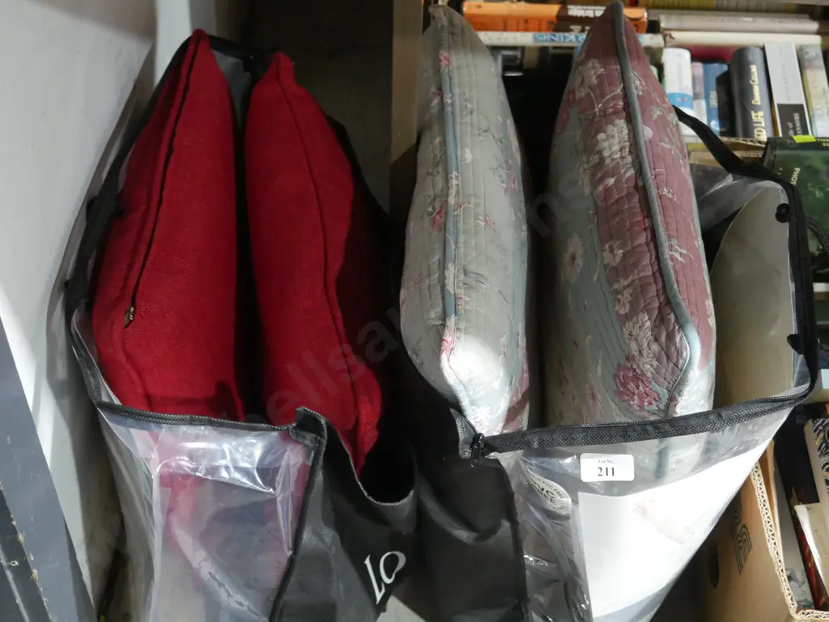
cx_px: 414
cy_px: 311
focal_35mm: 56
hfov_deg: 34.3
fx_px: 1342
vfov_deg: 26.1
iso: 3200
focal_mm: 28
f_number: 5.3
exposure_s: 1/40
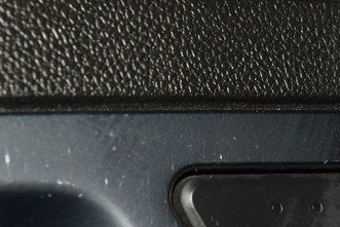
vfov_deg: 4.8
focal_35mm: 288
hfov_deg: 7.1
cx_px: 308
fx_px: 2721
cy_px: 233
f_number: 8
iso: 100
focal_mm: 62
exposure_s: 1/125
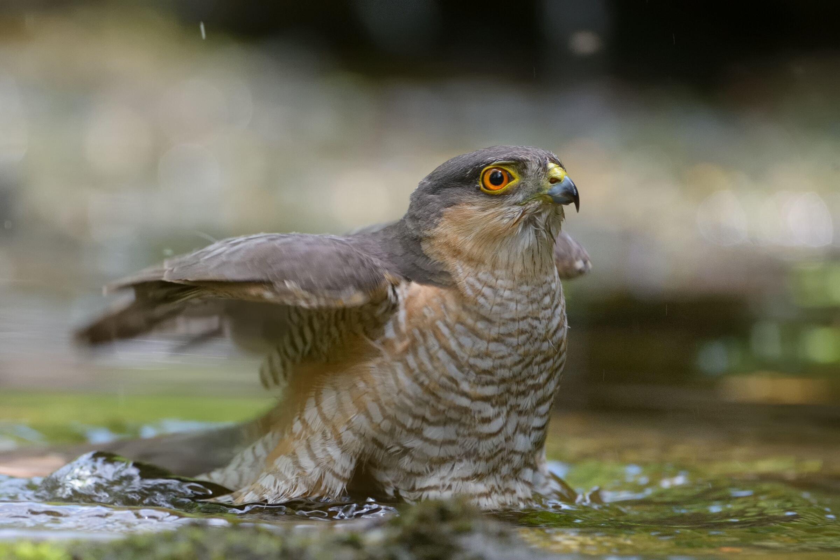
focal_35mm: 300
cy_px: 280
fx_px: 6999
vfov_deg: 4.6
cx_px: 420
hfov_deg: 6.9
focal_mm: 300
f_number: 6.3
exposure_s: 1/200
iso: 2500
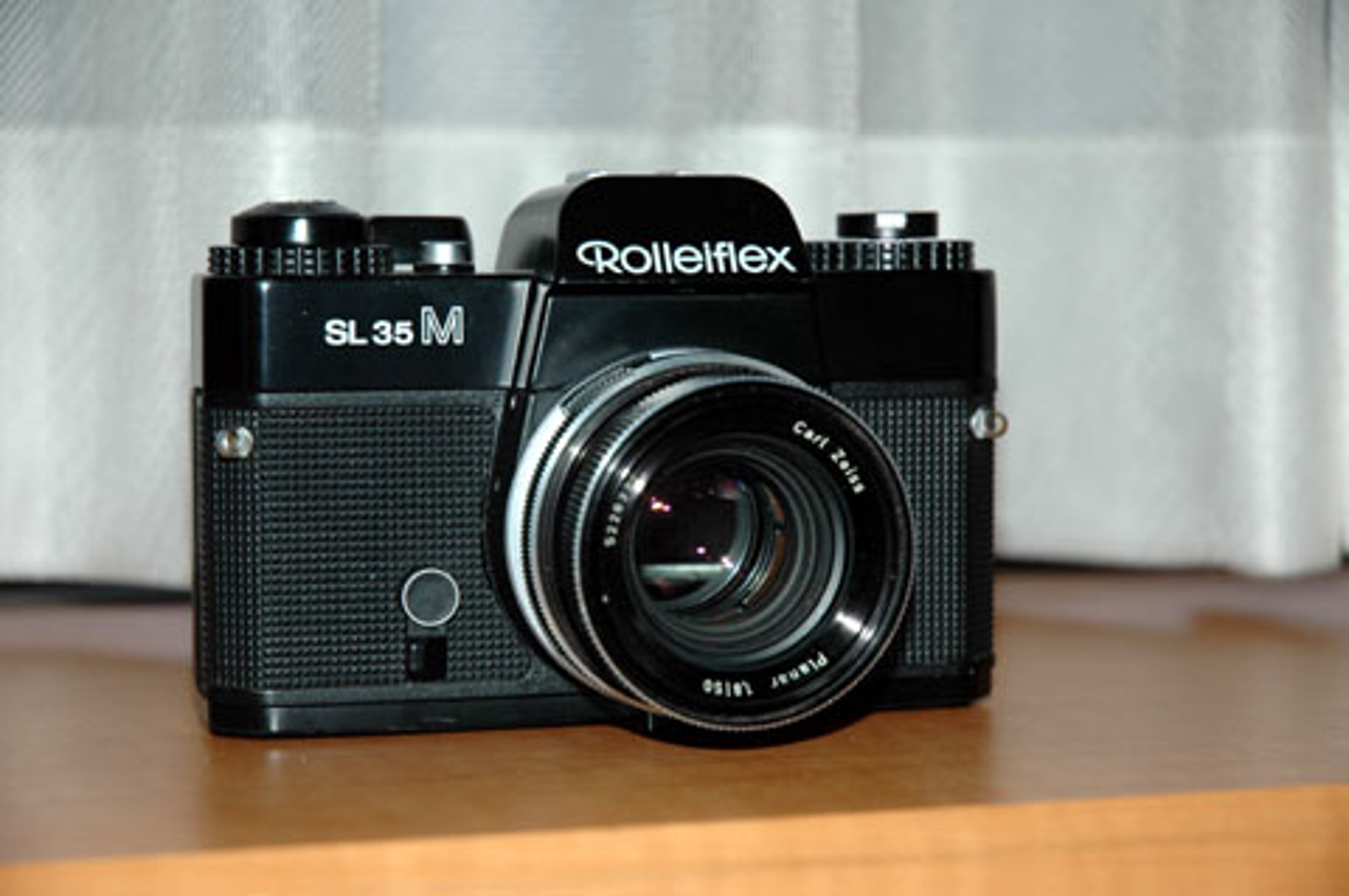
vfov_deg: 13.0
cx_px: 674
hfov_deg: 19.5
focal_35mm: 105
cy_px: 448
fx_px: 3930
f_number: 4.5
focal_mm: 70
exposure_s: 1/60
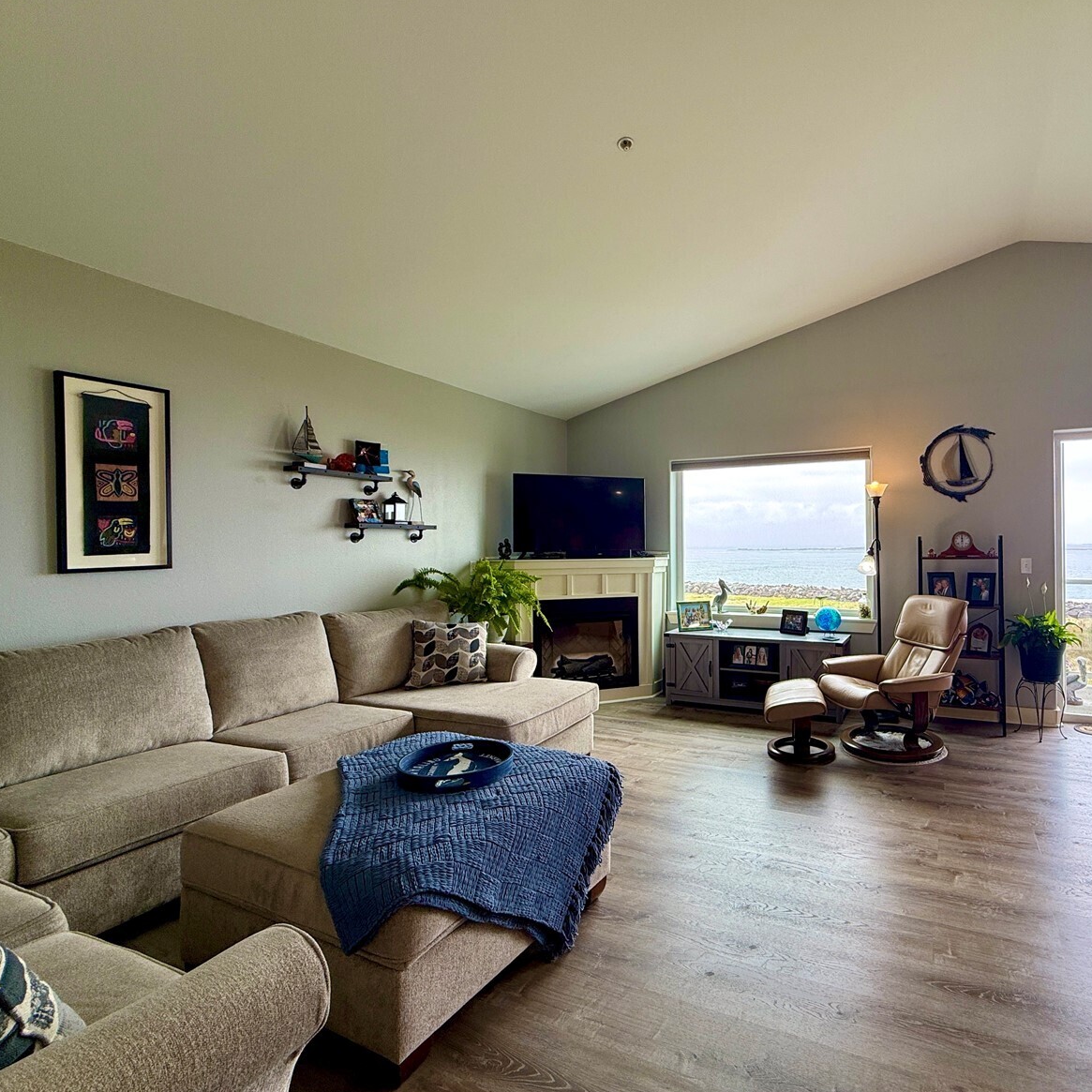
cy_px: 536
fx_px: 607
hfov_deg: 81.6
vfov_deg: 84.0
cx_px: 712
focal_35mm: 17
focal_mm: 2.22
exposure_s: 1/120
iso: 50
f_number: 2.2
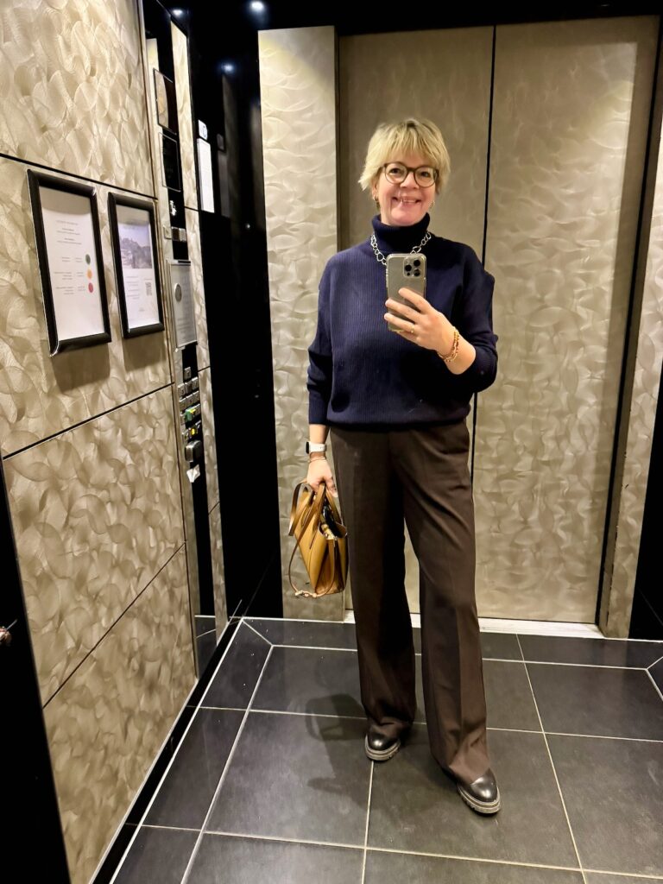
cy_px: 442
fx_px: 613
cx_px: 332
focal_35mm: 24
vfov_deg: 71.6
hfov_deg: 56.8
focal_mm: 6.76
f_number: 1.78
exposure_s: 1/25
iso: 1250
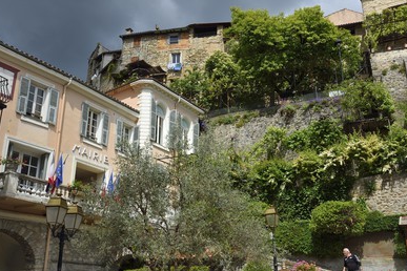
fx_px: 430
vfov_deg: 35.1
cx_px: 198
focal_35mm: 38
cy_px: 139
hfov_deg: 50.7
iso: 200
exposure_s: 1/200
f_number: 13
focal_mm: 35
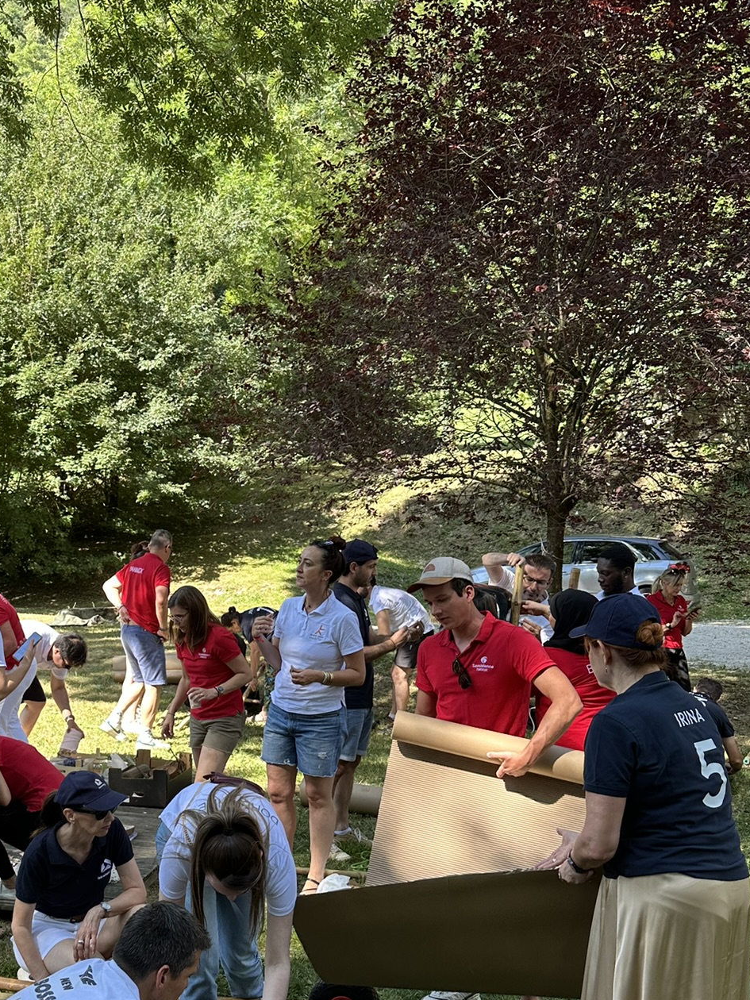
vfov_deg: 47.4
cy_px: 627
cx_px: 207
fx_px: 1127
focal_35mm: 39
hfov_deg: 36.1
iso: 80
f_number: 1.78
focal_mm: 6.86
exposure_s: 1/327
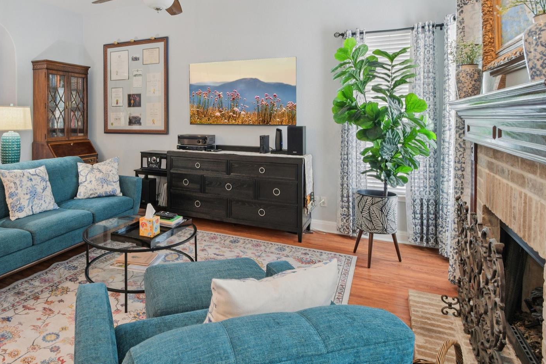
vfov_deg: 55.2
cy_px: 104
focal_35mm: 22
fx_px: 334
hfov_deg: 76.8
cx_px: 197
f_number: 8
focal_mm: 10
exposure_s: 1/4
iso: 400
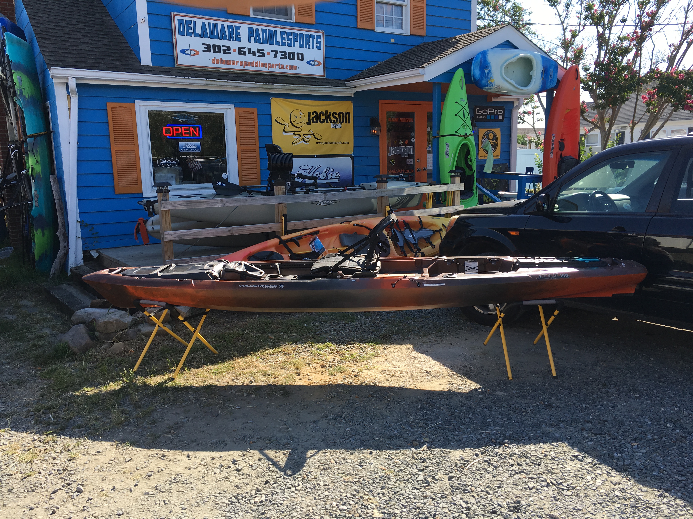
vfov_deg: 48.2
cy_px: 260
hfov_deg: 61.7
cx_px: 346
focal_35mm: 29
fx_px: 581
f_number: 2.2
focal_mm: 4.15
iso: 25
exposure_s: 1/620
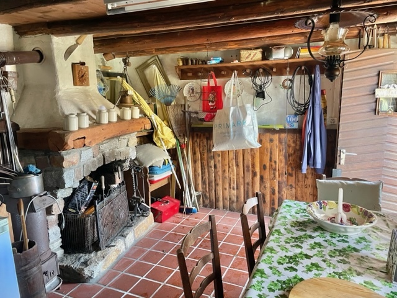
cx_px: 198
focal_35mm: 26
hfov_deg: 67.3
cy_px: 149
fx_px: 298
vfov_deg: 53.1
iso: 320
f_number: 1.6
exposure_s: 1/60
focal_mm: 4.2
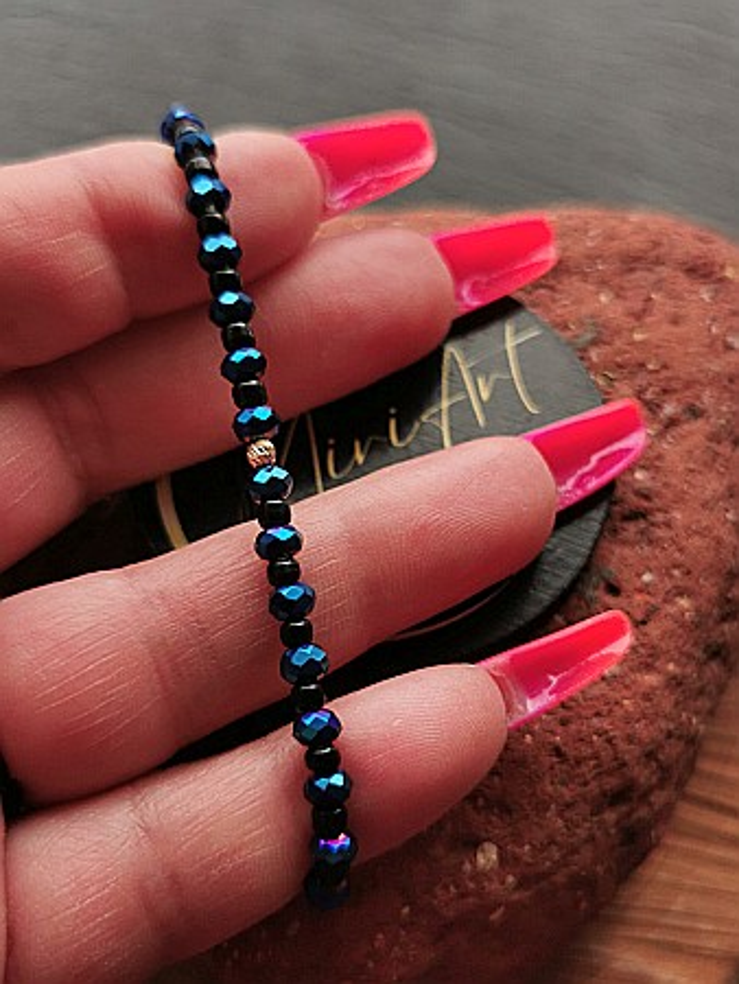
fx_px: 1194
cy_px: 492
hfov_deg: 34.4
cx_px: 370
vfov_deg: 44.8
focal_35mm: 42
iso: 50
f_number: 1.6
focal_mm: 5.56
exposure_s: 1/316
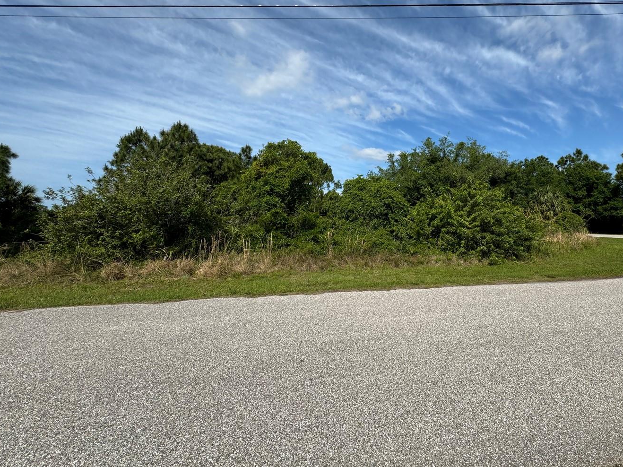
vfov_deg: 74.3
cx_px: 364
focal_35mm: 17
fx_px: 306
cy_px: 200
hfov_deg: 90.2
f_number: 2.2
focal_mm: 2.22
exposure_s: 1/2146
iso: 50
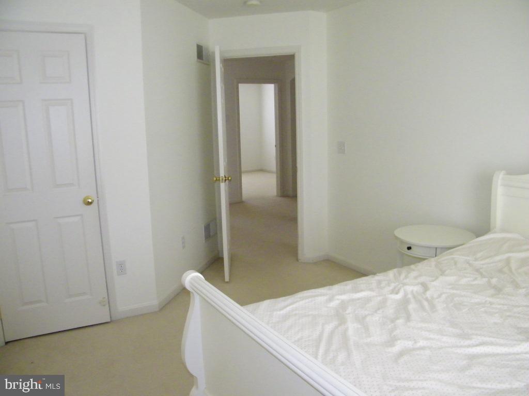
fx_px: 428
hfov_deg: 63.4
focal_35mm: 28
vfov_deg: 49.7
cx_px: 264
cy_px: 198
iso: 400
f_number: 3.5
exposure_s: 1/30
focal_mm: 5
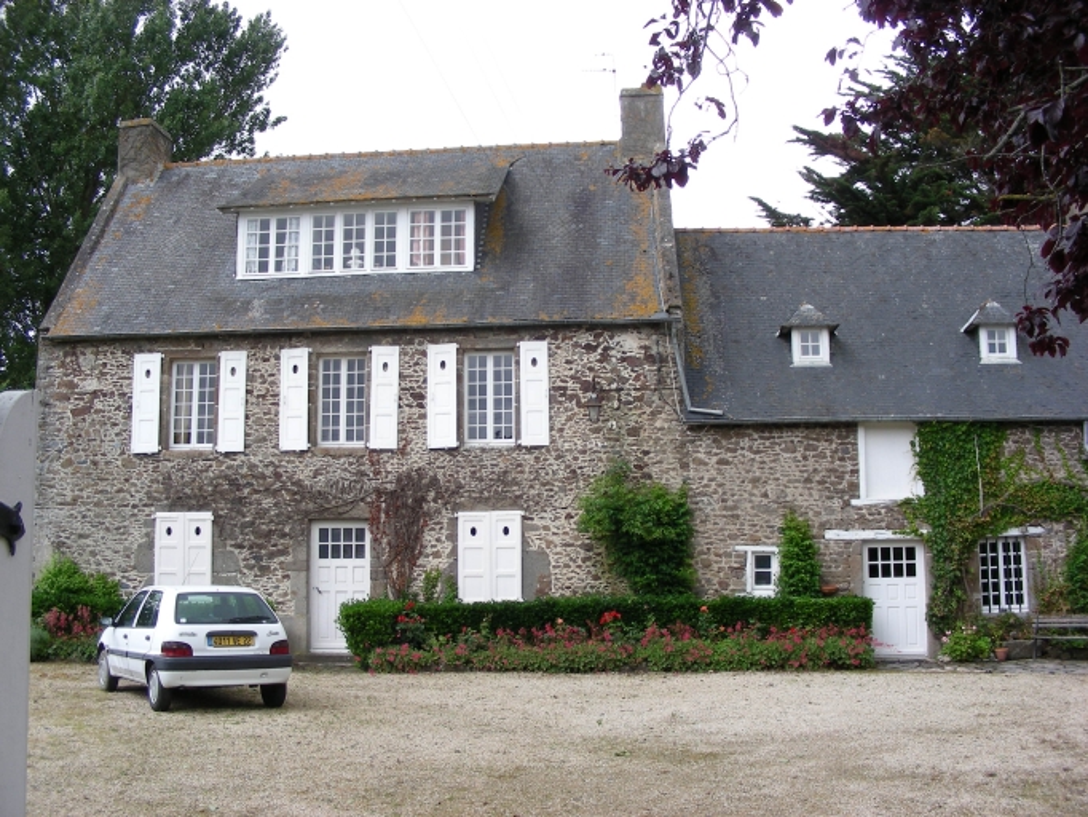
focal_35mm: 38
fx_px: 1195
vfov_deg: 37.7
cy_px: 408
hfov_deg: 49.0
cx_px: 544
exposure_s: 1/130
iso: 50
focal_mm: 6.3
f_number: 4
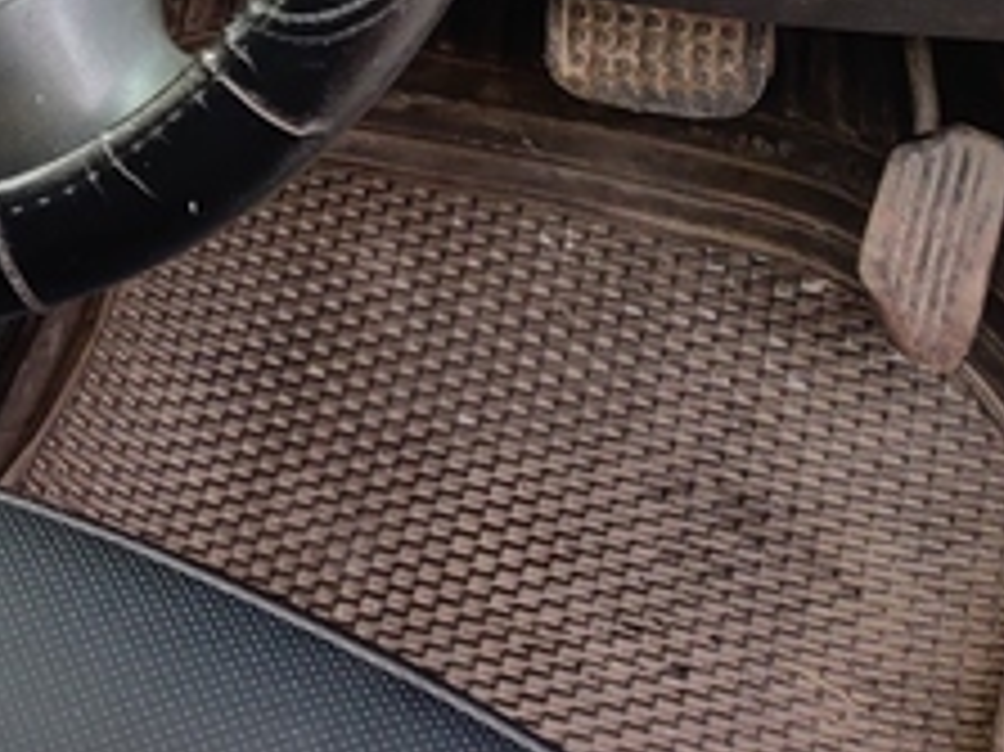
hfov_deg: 18.1
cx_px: -477
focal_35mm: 97
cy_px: -540
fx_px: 2812
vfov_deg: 13.8
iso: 125
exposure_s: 1/100
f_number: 1.65
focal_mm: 4.75
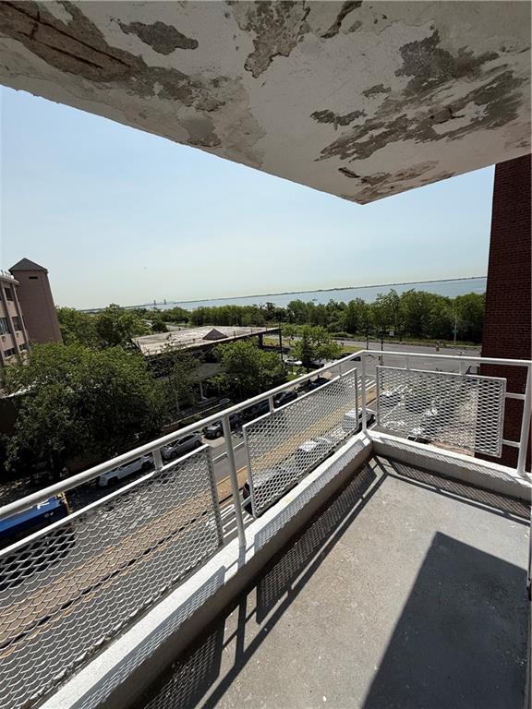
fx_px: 287
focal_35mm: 14
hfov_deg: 85.7
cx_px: 266
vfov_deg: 102.1
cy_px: 354
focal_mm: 2.22
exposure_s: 1/3891
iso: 50
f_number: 2.2
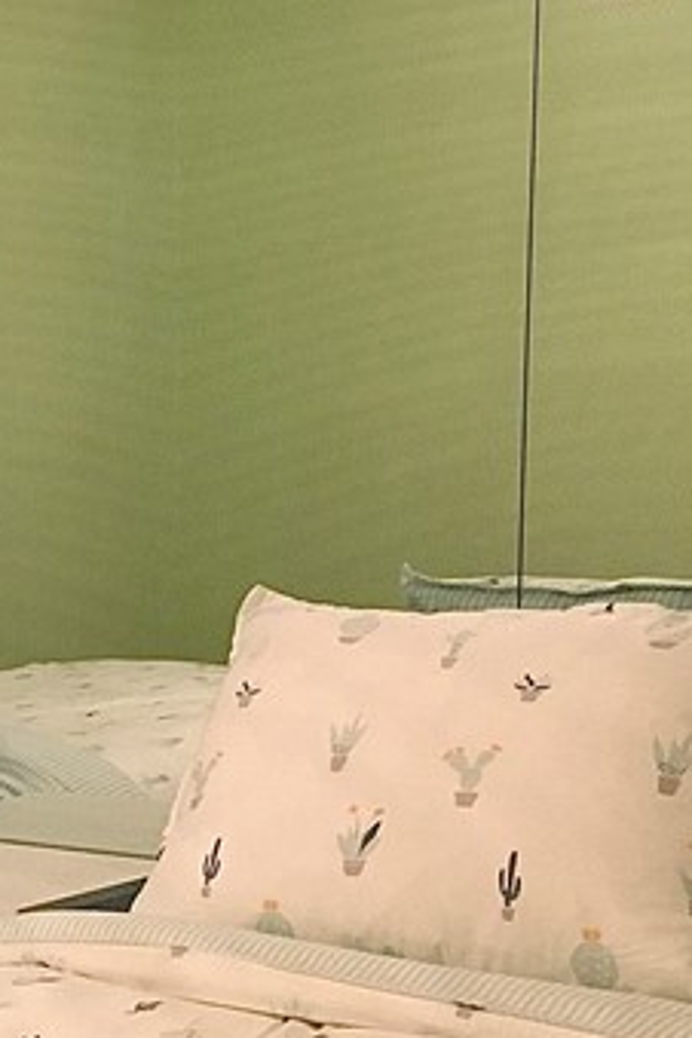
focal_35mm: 91
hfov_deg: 13.8
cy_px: 827
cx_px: -453
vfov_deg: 22.1
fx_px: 2624
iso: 125
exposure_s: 1/30
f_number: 2.2
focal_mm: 4.15
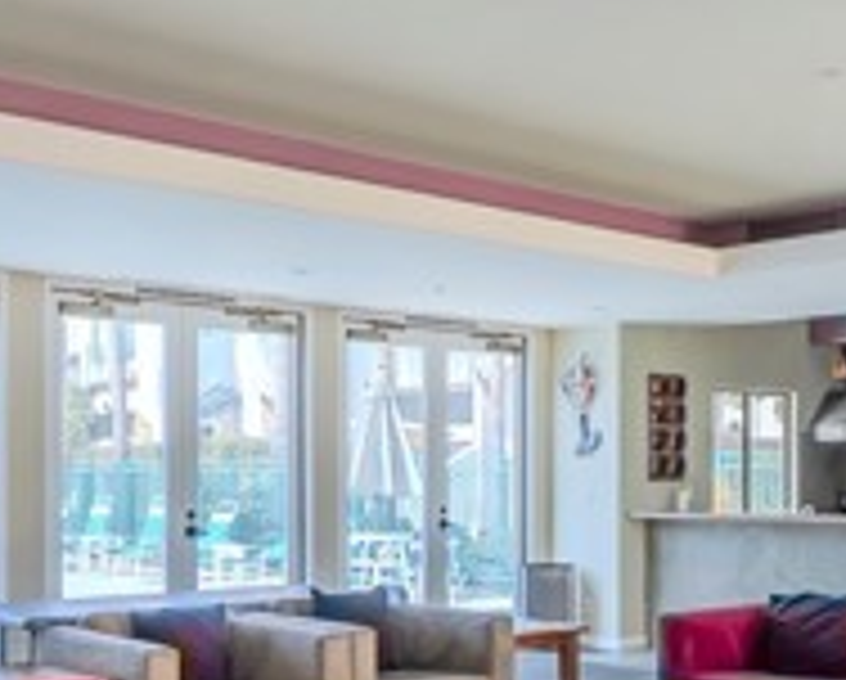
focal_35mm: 51
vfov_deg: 29.7
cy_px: 403
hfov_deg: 36.4
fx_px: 1279
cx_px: 522
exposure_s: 1/50
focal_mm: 16
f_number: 9
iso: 320
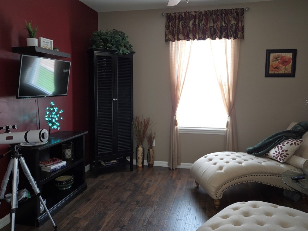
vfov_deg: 51.2
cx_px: 158
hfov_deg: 65.3
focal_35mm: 27
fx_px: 240
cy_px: 102
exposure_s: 1/40
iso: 100
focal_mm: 5.4
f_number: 1.8
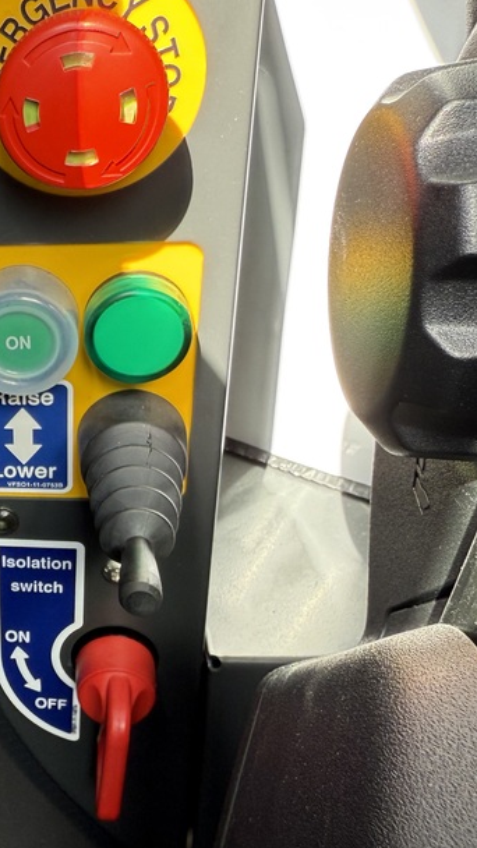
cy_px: 432
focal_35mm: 43
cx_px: -42
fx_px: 967
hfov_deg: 25.7
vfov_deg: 47.4
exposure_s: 1/99
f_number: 2.2
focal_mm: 2.22
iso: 80
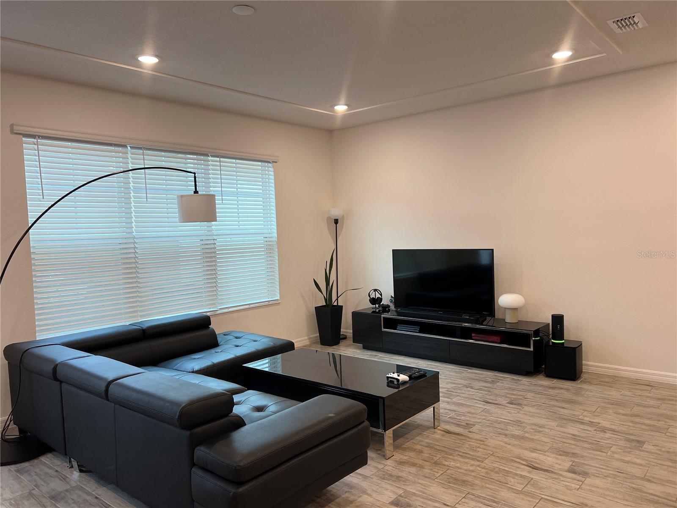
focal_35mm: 26
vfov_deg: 53.1
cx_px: 338
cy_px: 254
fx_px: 508
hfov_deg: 67.3
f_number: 1.5
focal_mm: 5.7
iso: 100
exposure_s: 1/120
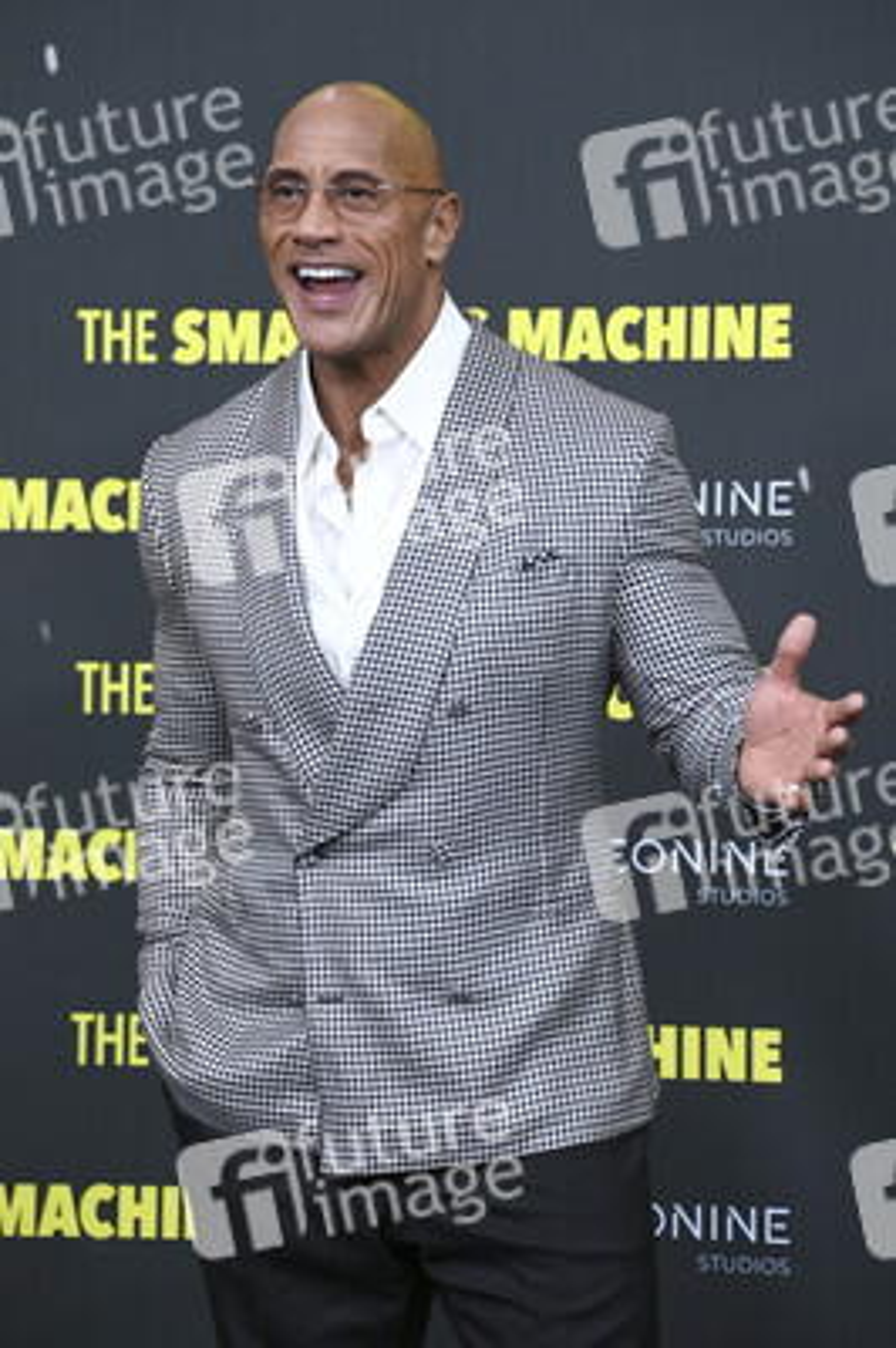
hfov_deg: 11.2
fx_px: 4562
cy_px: 674
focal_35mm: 122
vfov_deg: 16.8
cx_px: 448
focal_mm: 122
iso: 1000
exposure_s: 1/250
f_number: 5.6
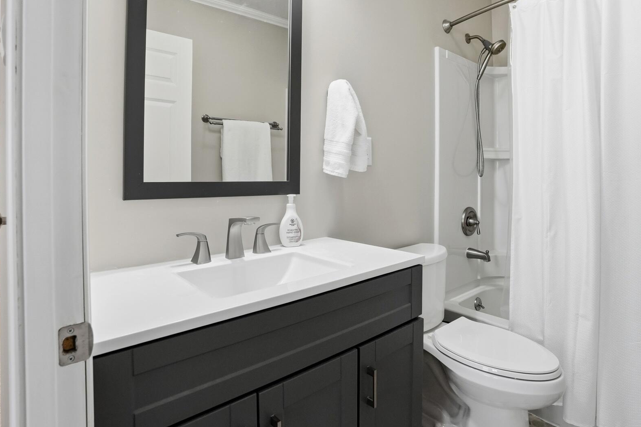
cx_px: 335
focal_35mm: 19
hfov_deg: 86.9
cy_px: 177
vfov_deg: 64.1
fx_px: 338
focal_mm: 10
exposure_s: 1/250
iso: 100
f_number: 5.6
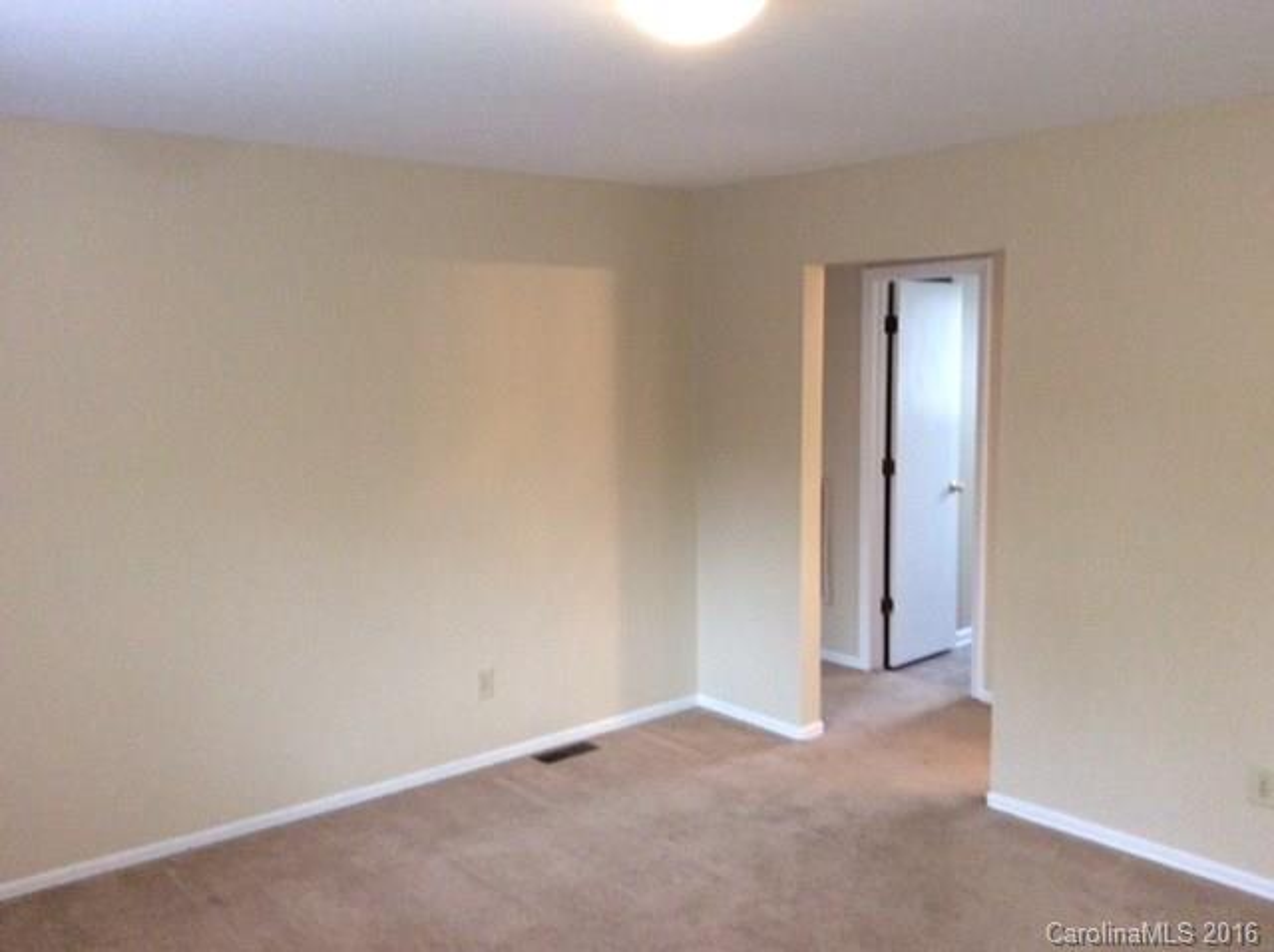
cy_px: 476
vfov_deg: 44.1
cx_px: 637
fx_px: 1176
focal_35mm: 32
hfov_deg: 56.9
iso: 200
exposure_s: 1/24
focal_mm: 3.3
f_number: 2.4
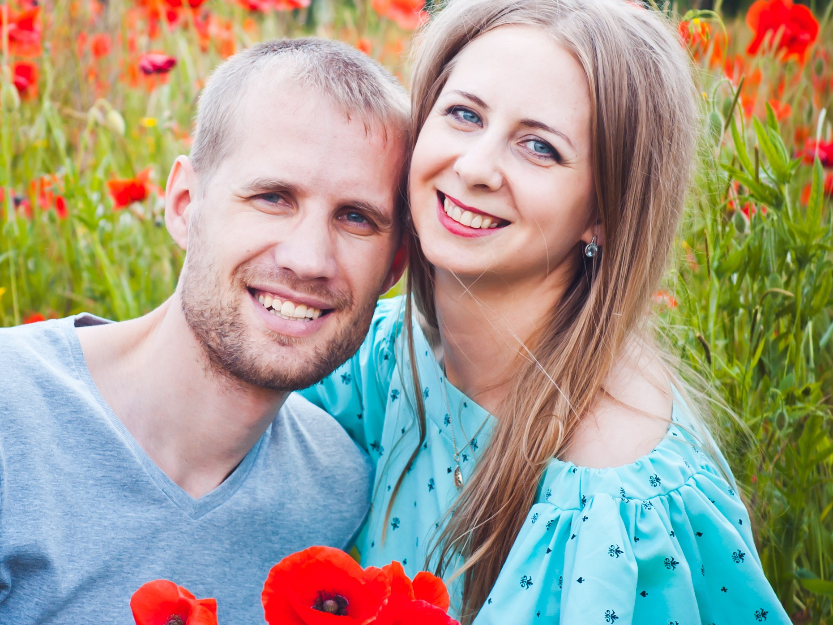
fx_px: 2719
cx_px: 402
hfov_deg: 17.4
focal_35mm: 113
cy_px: 223
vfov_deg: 13.1
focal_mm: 50
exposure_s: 1/640
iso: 200
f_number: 4
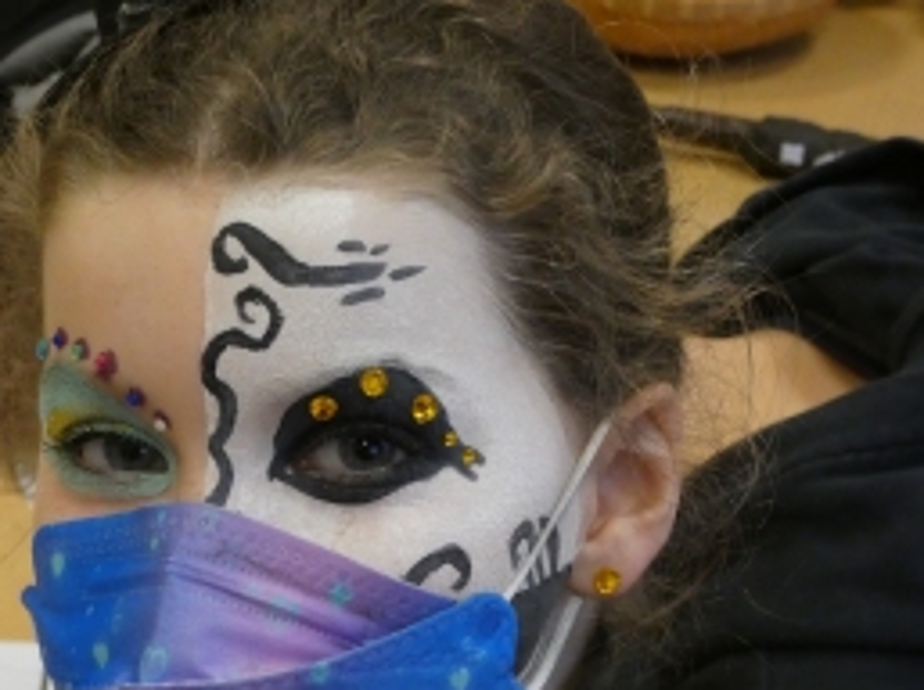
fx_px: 3865
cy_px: 446
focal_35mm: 145
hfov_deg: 13.6
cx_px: 334
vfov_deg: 10.2
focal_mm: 16.6
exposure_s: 1/80
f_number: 4.7
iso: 800
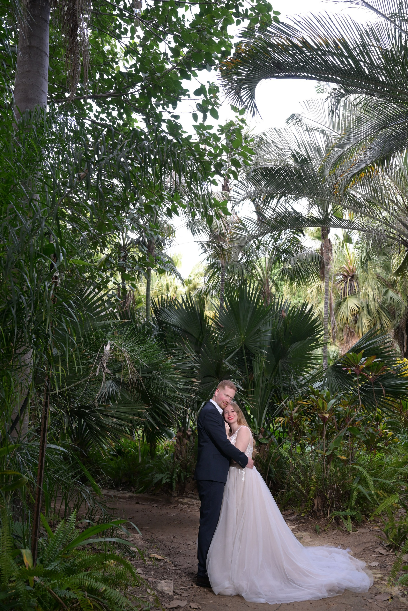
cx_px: 219
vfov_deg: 56.3
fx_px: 571
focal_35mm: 34
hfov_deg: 39.3
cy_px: 315
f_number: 3.5
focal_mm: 27.5
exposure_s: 1/160
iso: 250
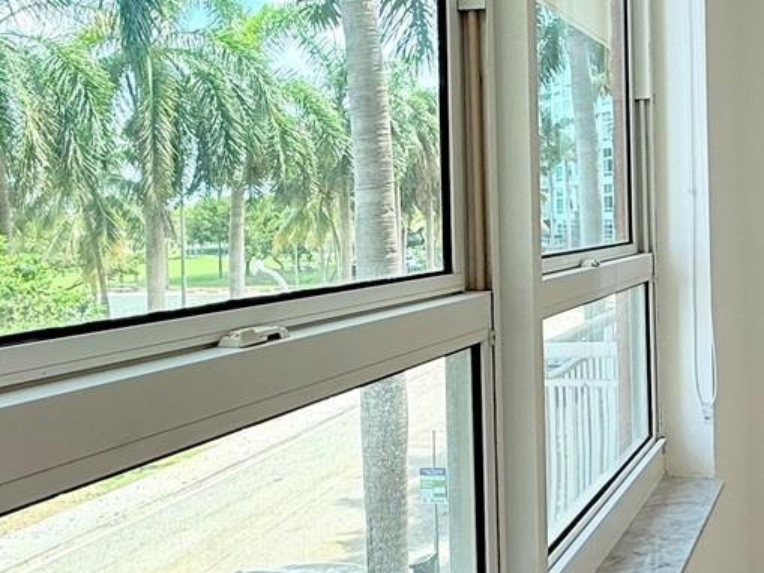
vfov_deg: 32.7
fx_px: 971
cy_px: 216
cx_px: 648
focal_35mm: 44
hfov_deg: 40.5
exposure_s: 1/184
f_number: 2.2
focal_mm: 2.22
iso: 50
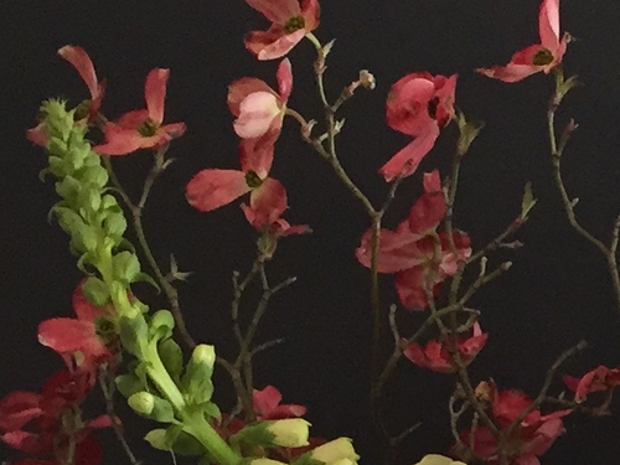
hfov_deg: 12.9
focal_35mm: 145
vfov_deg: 10.0
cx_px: 937
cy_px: 632
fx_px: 2597
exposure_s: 1/30
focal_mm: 4.15
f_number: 2.2
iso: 80
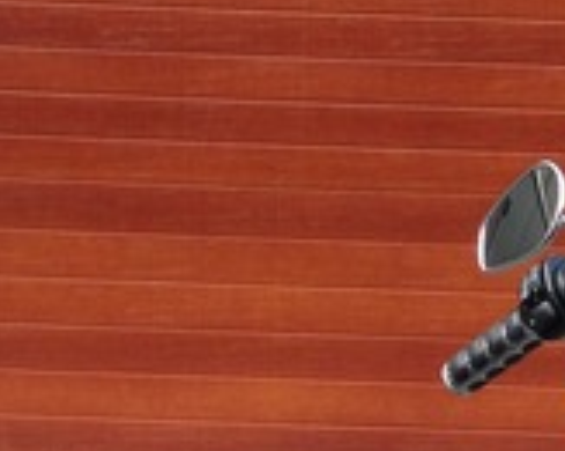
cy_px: 985
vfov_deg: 9.0
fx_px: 2639
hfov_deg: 12.2
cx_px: 263
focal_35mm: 158
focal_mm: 4.12
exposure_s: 1/328
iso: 50
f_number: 2.4
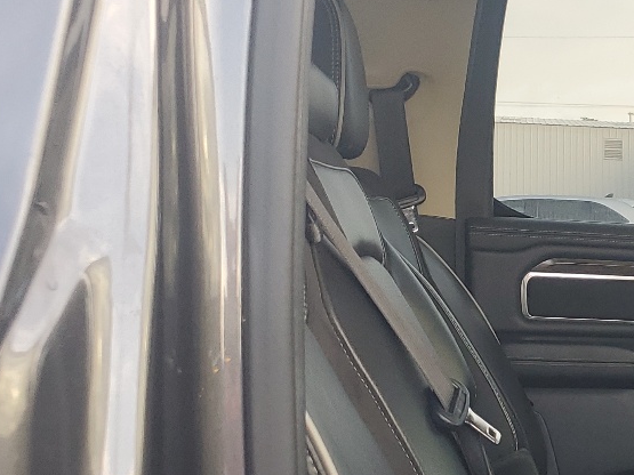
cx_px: 808
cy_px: 330
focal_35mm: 75
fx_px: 1373
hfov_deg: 23.3
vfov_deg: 19.5
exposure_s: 1/139
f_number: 1.5
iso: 50
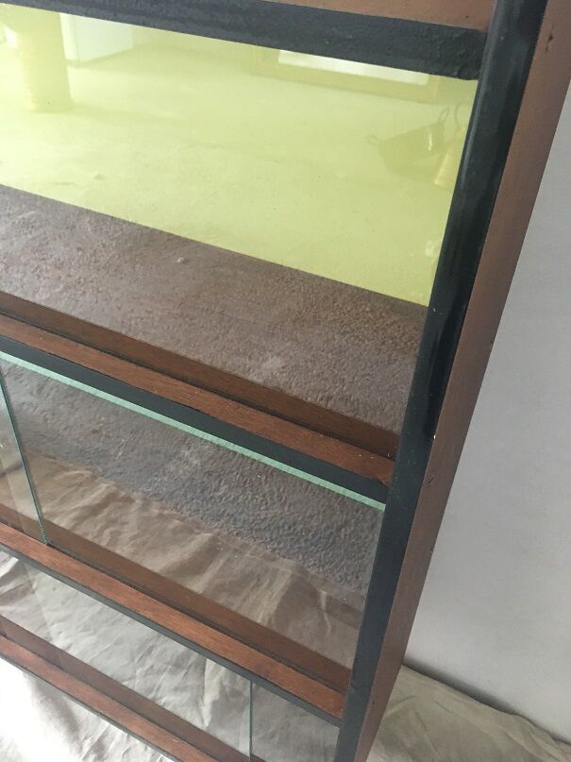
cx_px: 286
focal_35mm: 29
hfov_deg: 48.2
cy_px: 381
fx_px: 638
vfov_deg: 61.7
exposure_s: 1/33
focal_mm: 4.15
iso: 200
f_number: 2.2
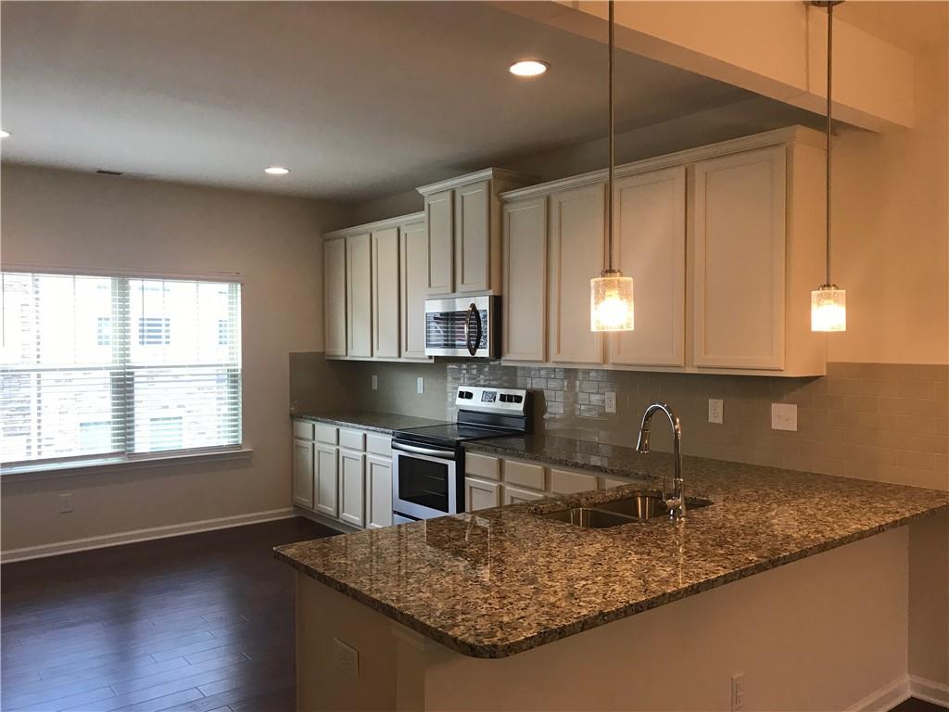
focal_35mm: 28
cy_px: 356
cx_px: 474
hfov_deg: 63.4
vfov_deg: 49.7
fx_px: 768
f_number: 1.8
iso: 25
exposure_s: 1/30
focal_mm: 3.99
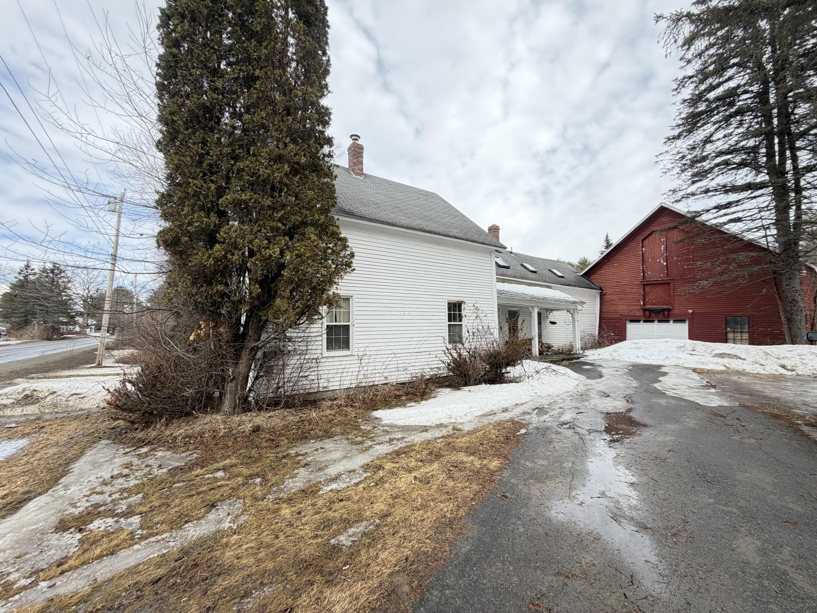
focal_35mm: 14
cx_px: 408
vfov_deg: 85.7
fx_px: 330
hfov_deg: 102.1
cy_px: 306
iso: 50
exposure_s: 1/502
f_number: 2.2
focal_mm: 2.22
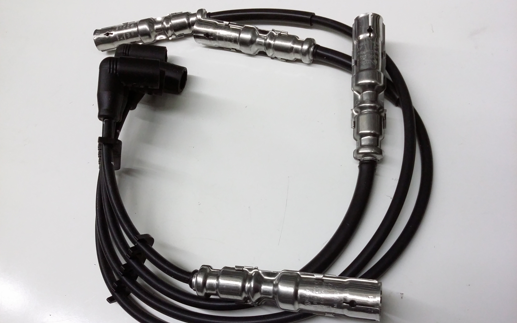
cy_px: 175
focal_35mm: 34
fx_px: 479
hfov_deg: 56.7
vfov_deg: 37.2
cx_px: 259
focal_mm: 3.4
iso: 160
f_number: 2.4
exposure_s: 1/20
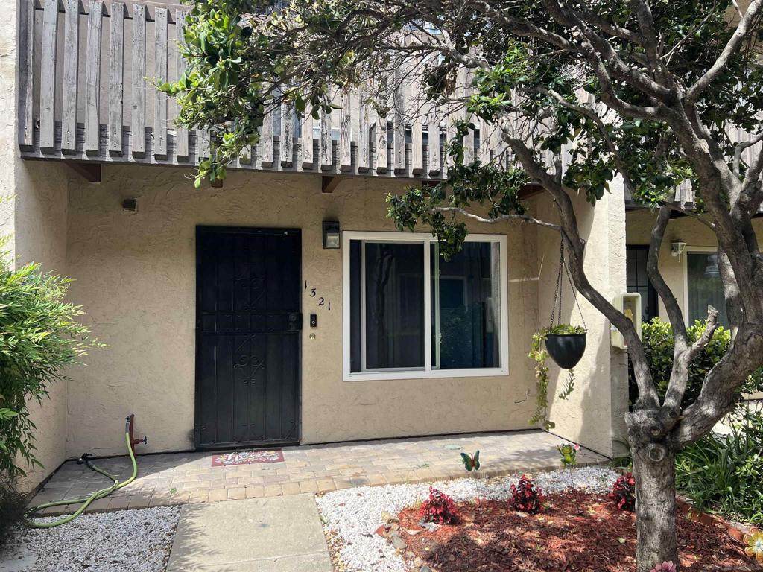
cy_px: 286
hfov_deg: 67.3
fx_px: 573
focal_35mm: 26
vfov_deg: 53.1
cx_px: 382
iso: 50
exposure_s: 1/1058
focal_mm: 5.7
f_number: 1.5
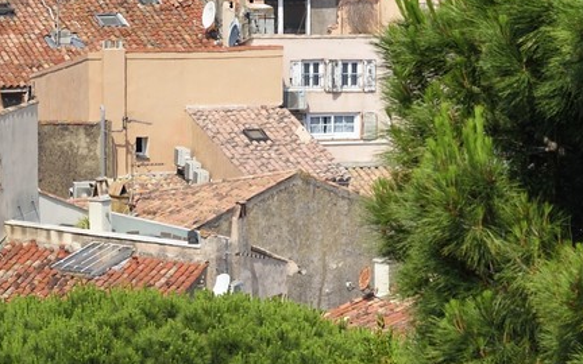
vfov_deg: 2.7
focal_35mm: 490
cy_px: -316
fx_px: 7785
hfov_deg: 4.3
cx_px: -440
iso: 200
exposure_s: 1/400
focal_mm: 130
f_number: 11
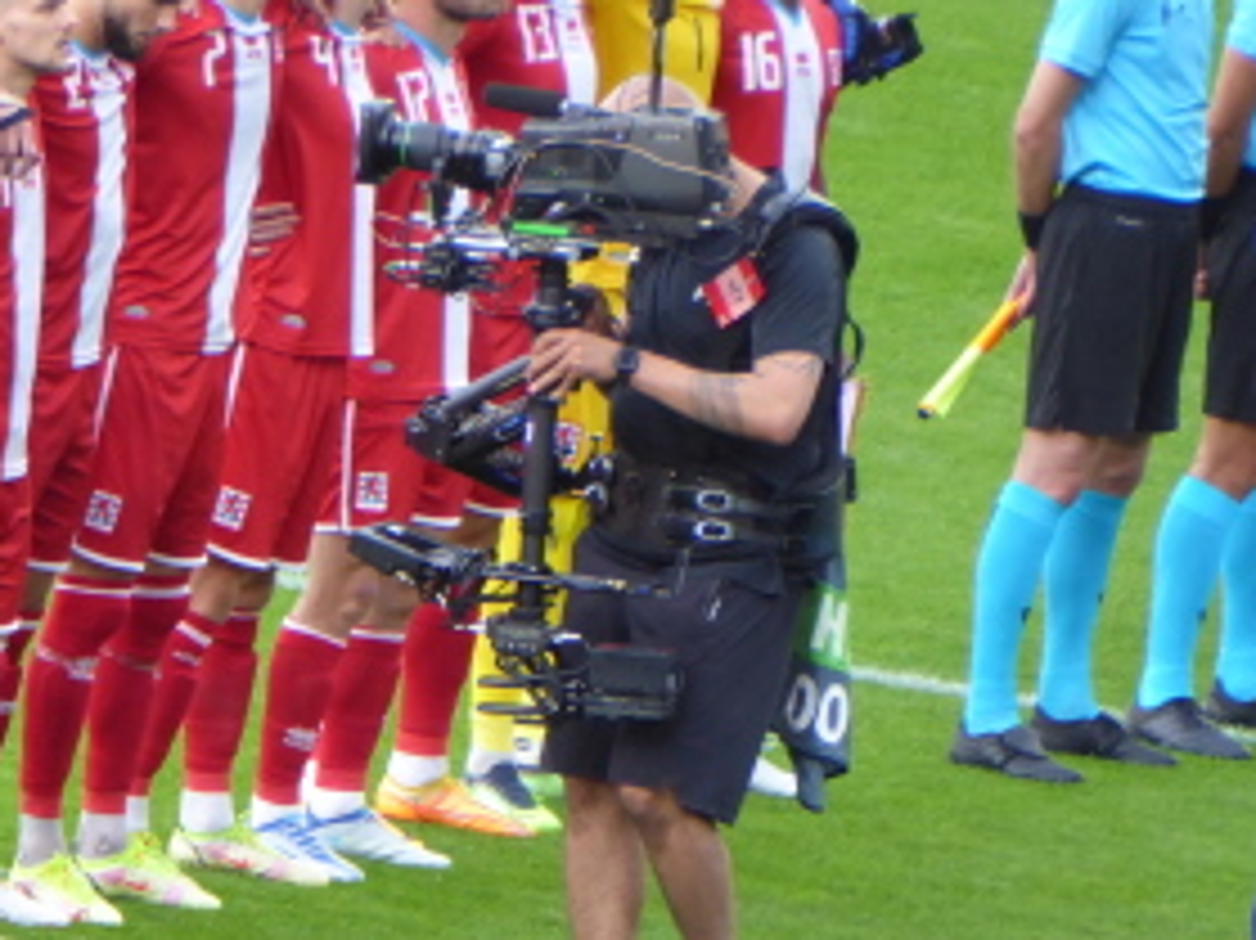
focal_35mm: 1162
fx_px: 42144
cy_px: 432
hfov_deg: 1.7
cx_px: 275
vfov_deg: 1.3
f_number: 6.4
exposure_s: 1/60
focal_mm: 129
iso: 400
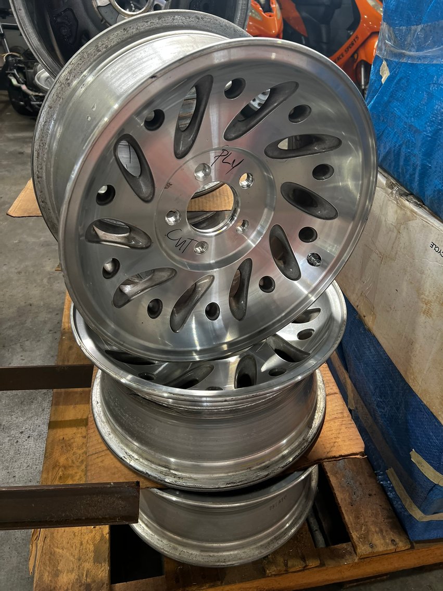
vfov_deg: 67.3
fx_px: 444
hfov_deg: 53.1
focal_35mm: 26
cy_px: 296
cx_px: 222
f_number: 1.5
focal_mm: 5.7
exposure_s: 1/121
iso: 100
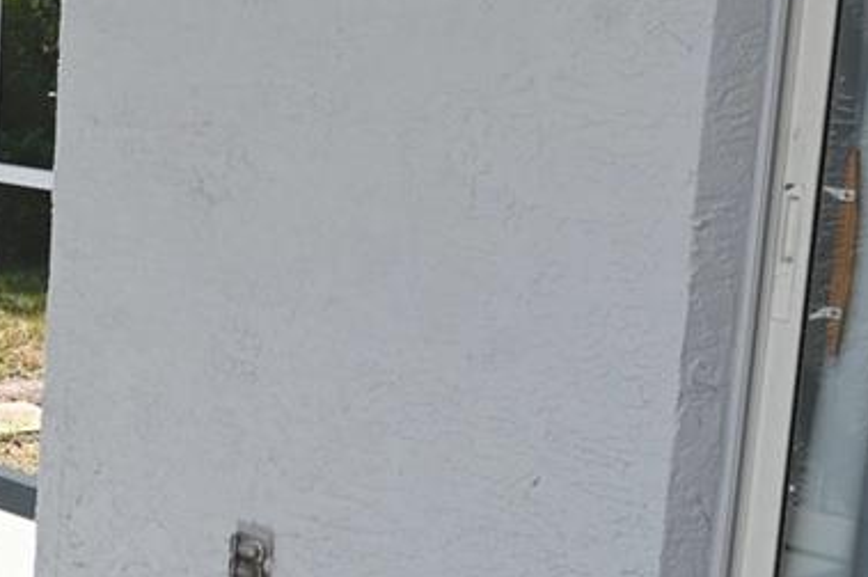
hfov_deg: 23.2
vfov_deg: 17.9
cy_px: 195
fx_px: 1831
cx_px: -309
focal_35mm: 76
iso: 100
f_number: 7.1
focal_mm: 18
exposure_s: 1/200
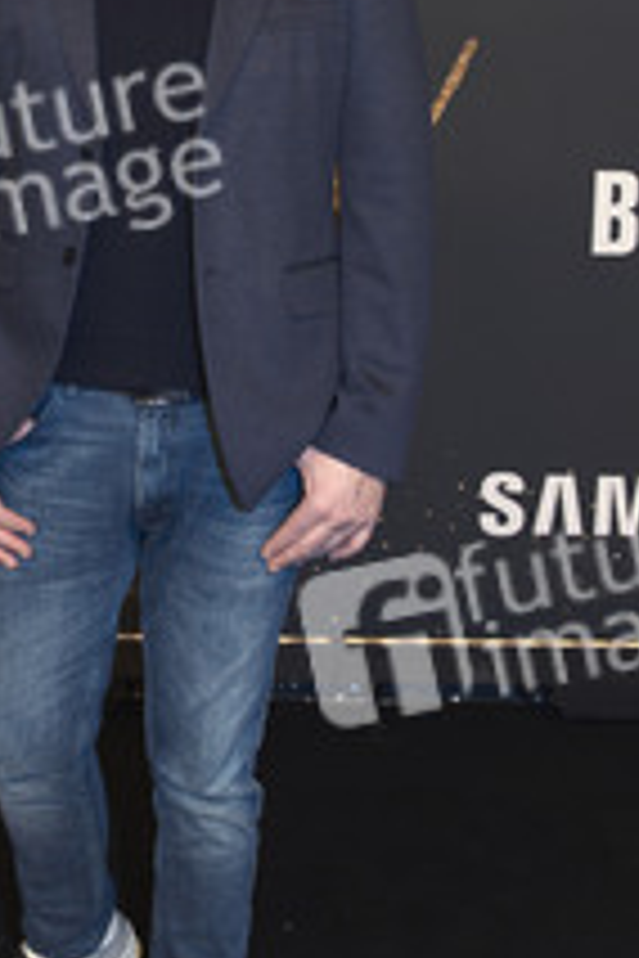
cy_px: 396
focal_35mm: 60
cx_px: 122
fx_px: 1597
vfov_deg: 33.3
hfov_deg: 22.3
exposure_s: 1/250
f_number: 5.6
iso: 800
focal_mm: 32
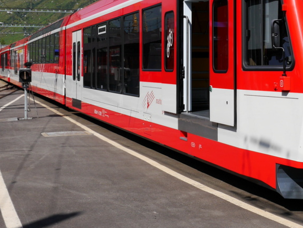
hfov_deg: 23.9
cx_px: 287
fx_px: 692
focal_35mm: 79
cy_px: 44
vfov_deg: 18.5
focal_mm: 19
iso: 160
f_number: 9
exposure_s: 1/400
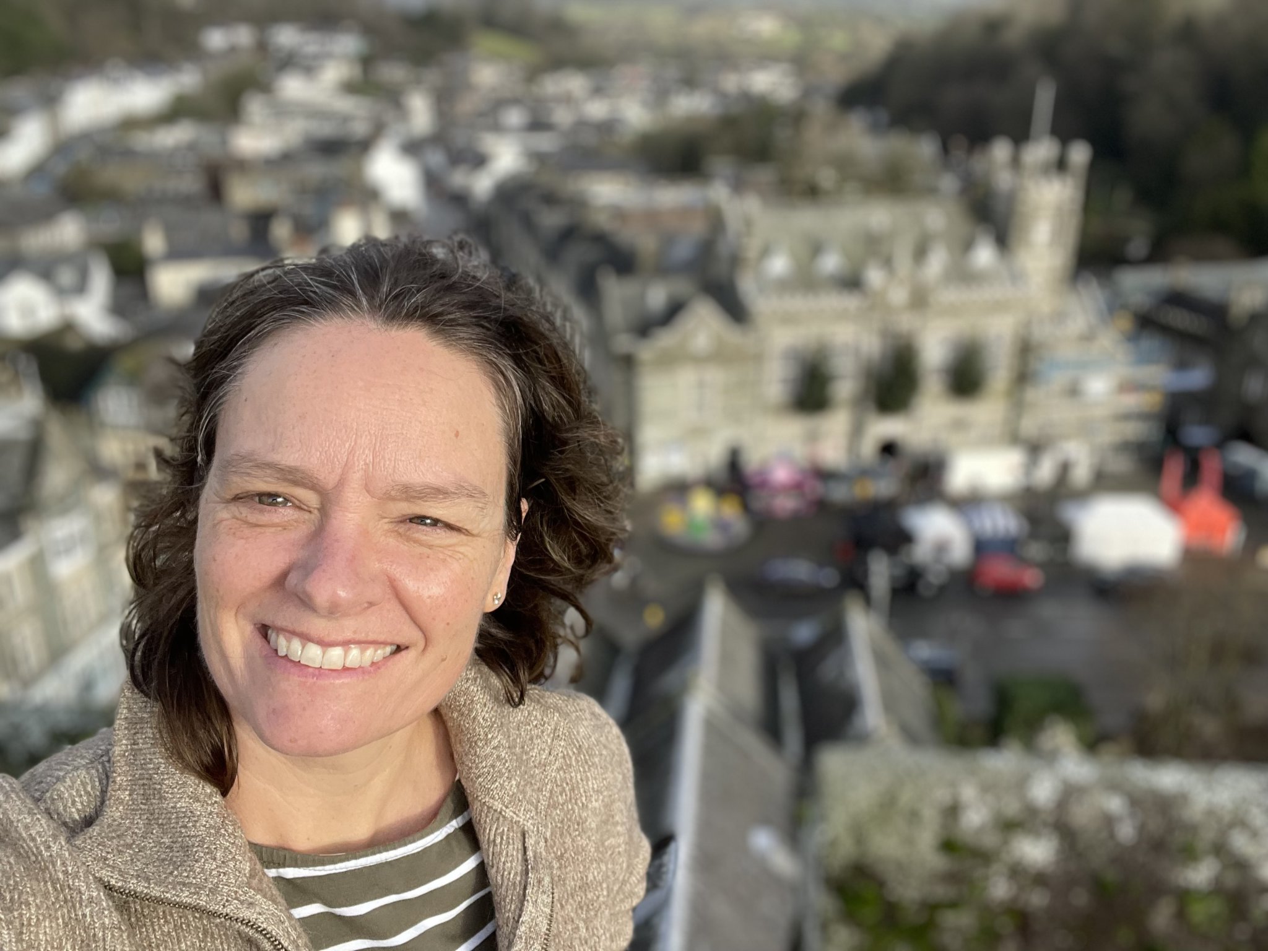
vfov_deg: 46.8
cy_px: 476
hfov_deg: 60.0
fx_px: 1099
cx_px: 634
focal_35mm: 30
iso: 32
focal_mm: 2.71
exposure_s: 1/693
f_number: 2.2
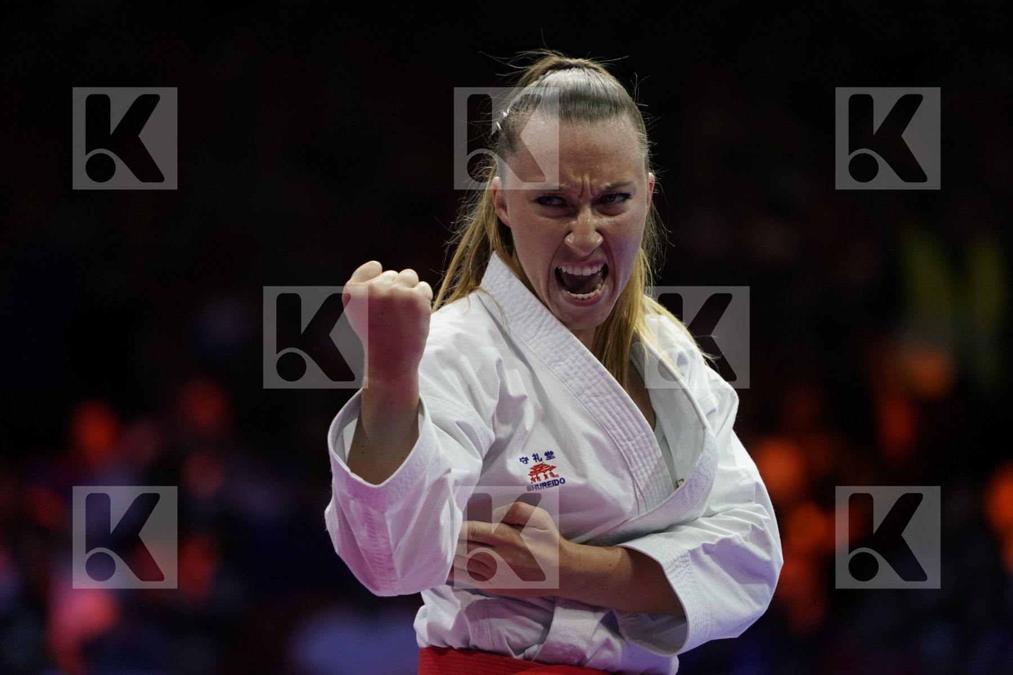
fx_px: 10157
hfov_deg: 5.7
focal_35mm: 361
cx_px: 506
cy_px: 338
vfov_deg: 3.8
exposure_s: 1/500
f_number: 5.6
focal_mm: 361
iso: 2500
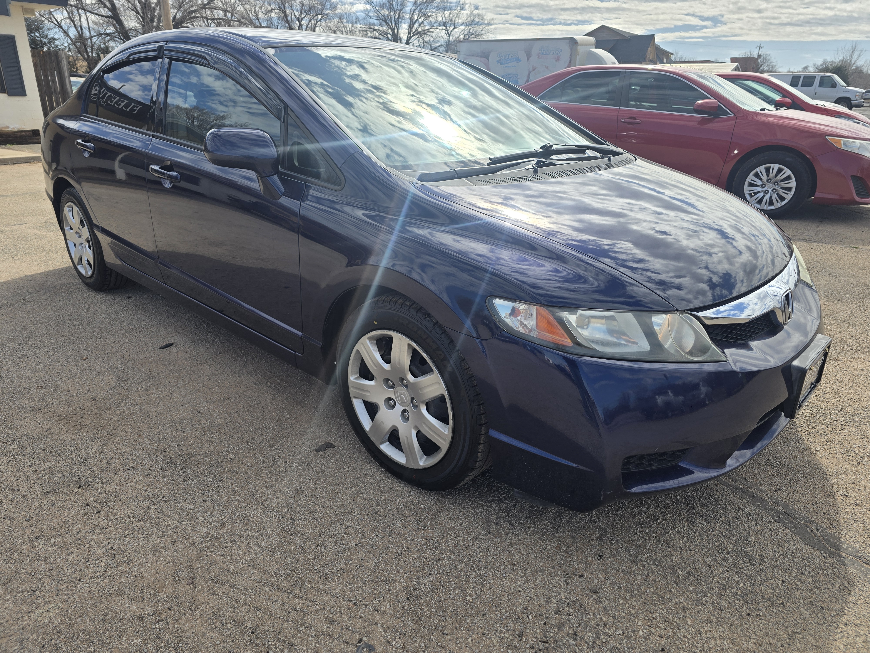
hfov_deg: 73.9
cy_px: 326
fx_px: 578
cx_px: 435
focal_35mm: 23
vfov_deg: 58.9
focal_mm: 6.3
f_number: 1.7
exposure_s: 1/909
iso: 12
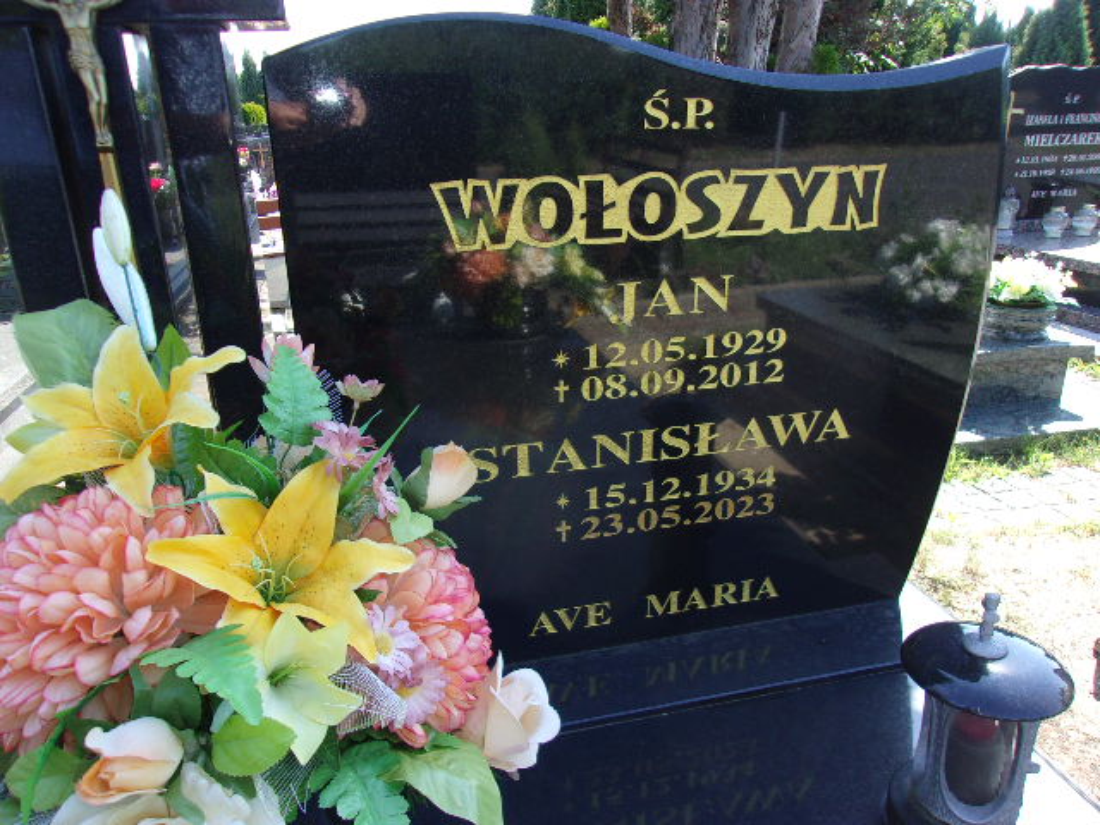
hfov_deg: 65.3
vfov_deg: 51.4
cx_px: 550
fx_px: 858
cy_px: 412
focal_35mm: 27
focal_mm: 4.9
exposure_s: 1/220
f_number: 3
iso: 80
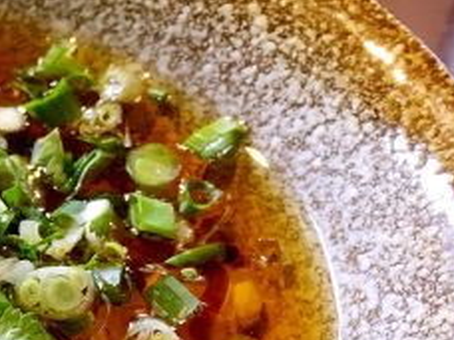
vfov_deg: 16.2
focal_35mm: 89
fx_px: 1167
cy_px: 347
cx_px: -102
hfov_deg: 20.5
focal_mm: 4.15
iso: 40
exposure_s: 1/17
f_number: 2.2
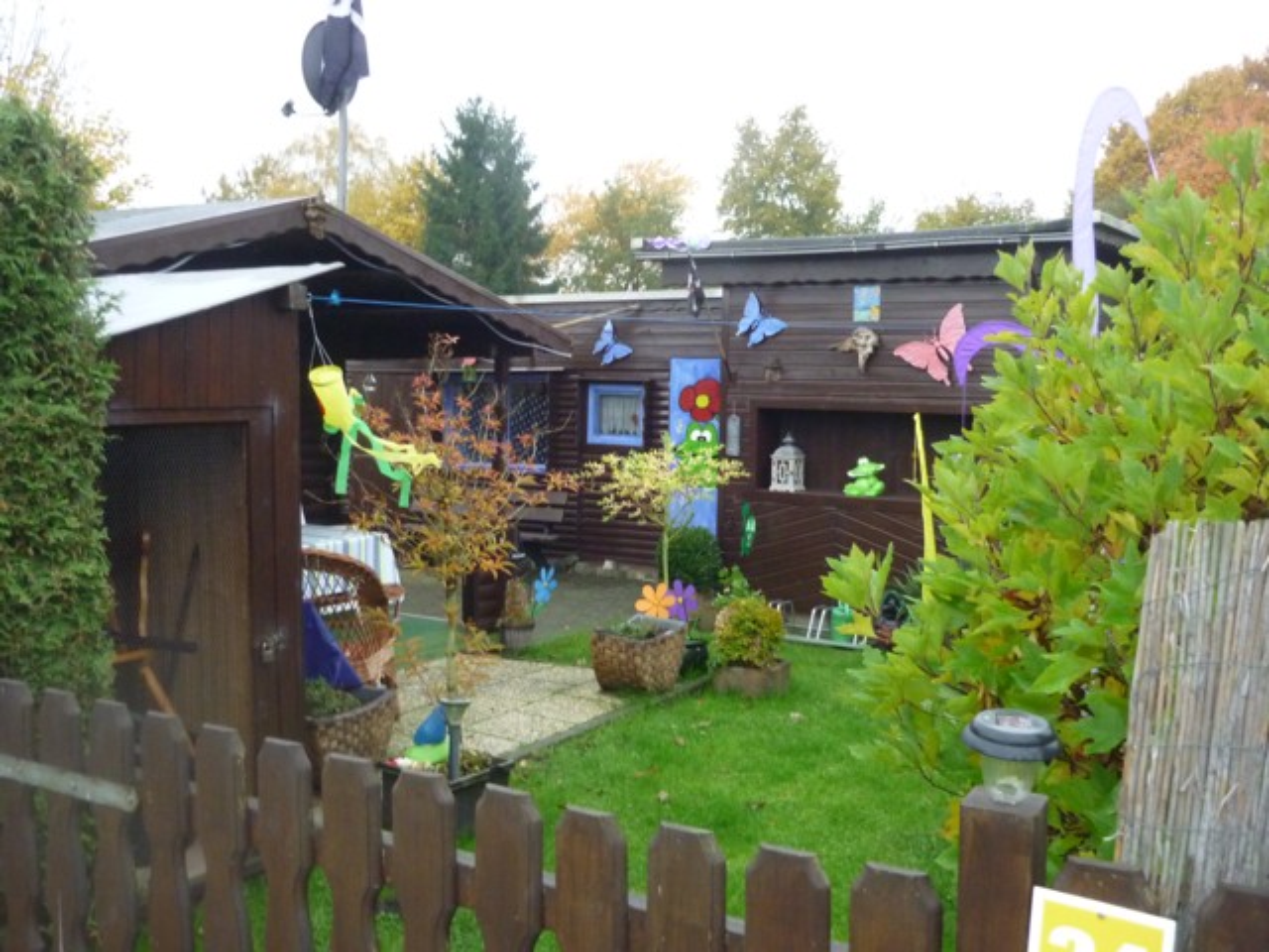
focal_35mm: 33
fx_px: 1210
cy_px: 476
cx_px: 634
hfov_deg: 55.4
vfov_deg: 42.9
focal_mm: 5.5
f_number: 2.8
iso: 400
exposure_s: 1/20
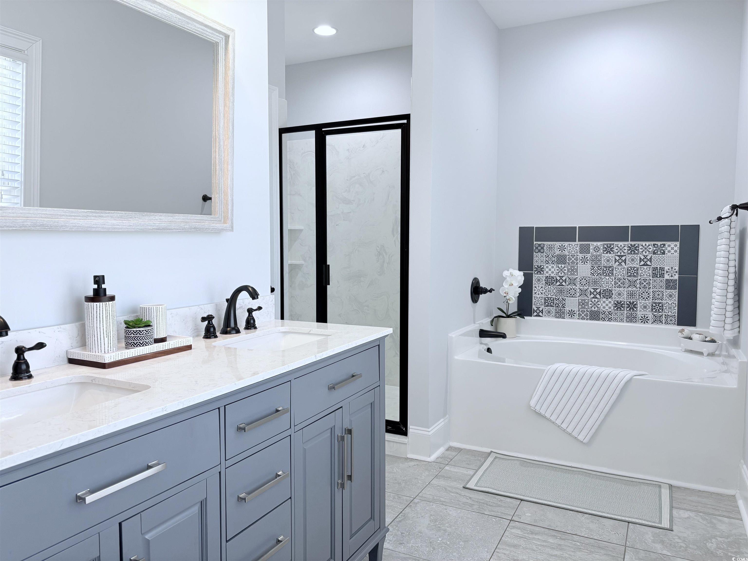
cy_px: 280
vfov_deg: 53.1
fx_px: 562
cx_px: 374
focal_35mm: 26
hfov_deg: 67.3
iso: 64
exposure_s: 1/120
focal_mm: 5.96
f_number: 1.6
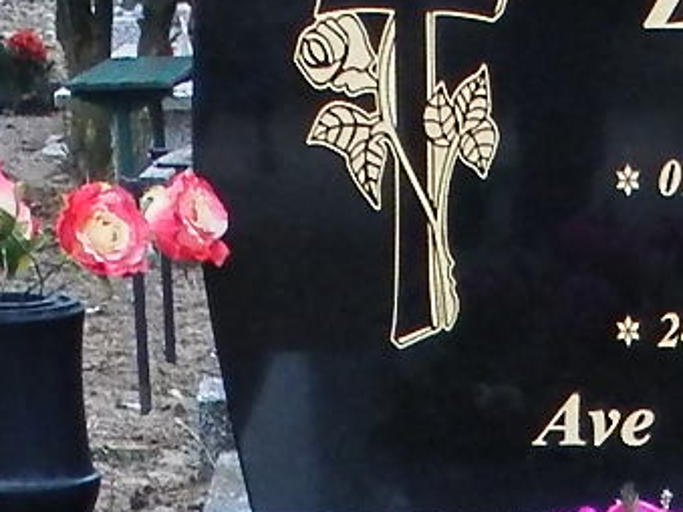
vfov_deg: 7.2
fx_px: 3728
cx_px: 735
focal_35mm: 189
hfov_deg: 10.4
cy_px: 1361
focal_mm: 4.5
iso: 125
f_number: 3.1
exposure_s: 1/30
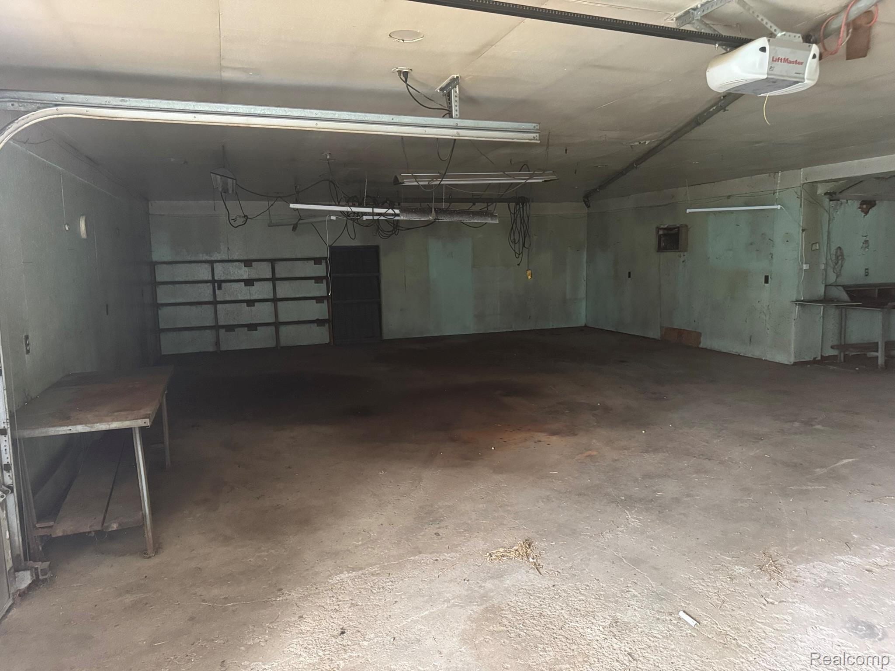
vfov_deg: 56.8
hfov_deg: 71.6
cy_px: 336
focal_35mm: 24
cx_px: 448
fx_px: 621
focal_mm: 6.76
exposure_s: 1/37
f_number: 1.78
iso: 1000
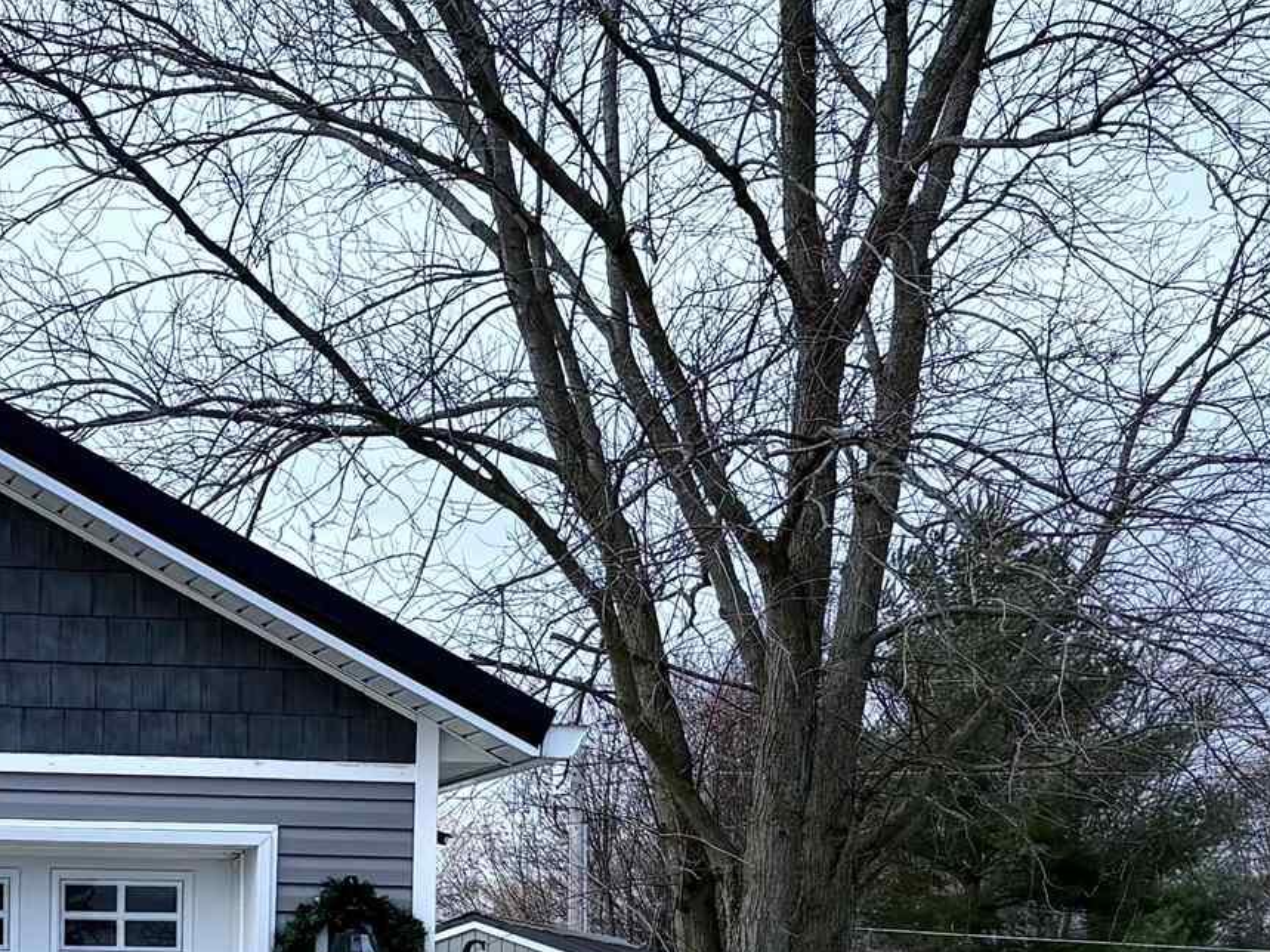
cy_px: 1087
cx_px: -61
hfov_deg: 20.3
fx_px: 3412
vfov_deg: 15.4
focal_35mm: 93
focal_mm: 5.96
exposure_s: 1/1337
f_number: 1.6
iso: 50
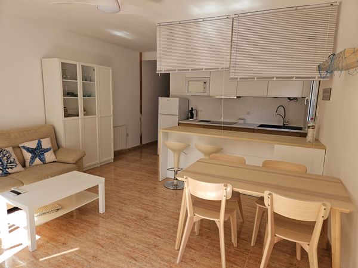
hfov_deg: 73.9
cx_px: 179
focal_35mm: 23
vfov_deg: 58.9
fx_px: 238
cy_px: 134
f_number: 1.8
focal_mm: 5.4
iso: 25
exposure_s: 1/118
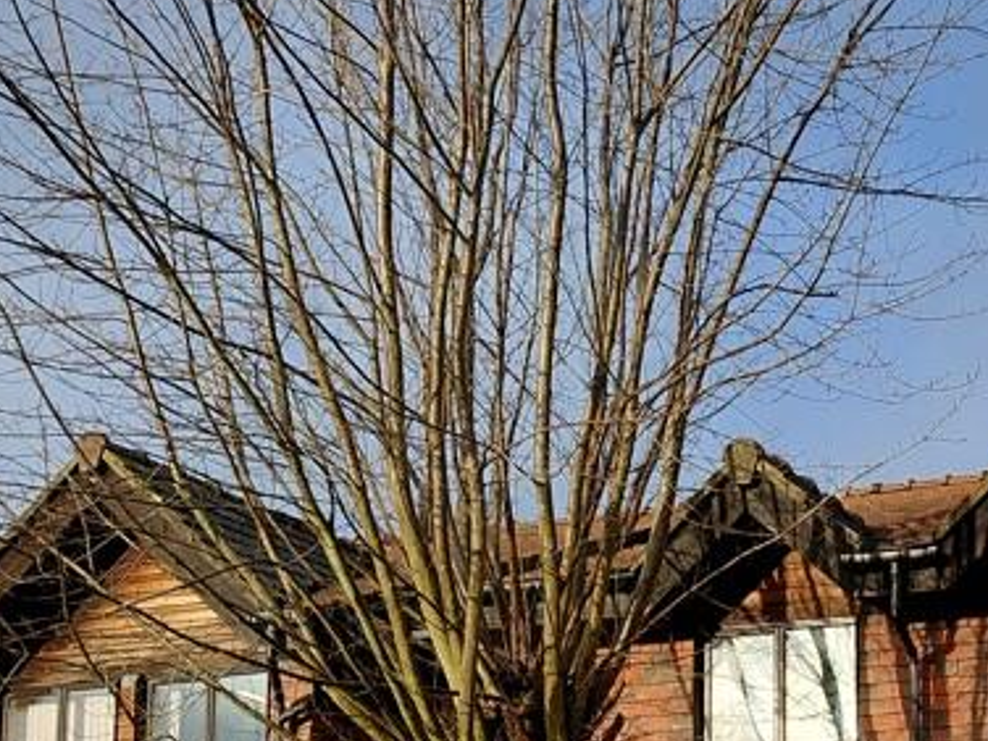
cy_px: 967
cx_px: 1072
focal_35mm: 68
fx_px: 1941
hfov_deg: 26.4
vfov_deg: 19.8
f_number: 1.8
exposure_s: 1/1352
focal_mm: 4.69
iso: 50
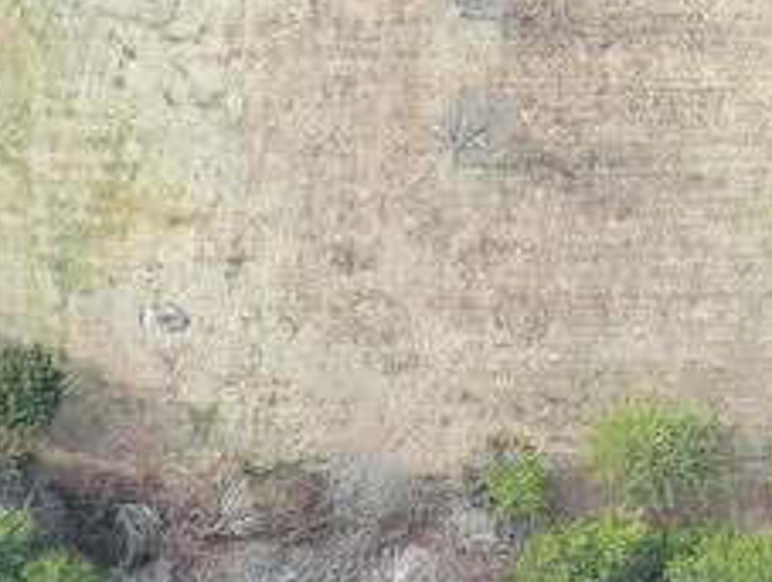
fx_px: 5607
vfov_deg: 5.5
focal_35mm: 251
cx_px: -1279
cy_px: 1904
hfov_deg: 7.2
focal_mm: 10.57
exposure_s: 1/155
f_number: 2.8
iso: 100
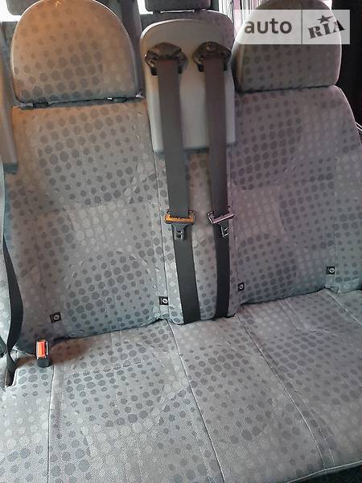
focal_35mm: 26
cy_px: 242
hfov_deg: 53.1
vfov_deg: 67.3
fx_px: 363
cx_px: 181
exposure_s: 1/10
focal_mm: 3.9
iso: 1000
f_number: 1.7
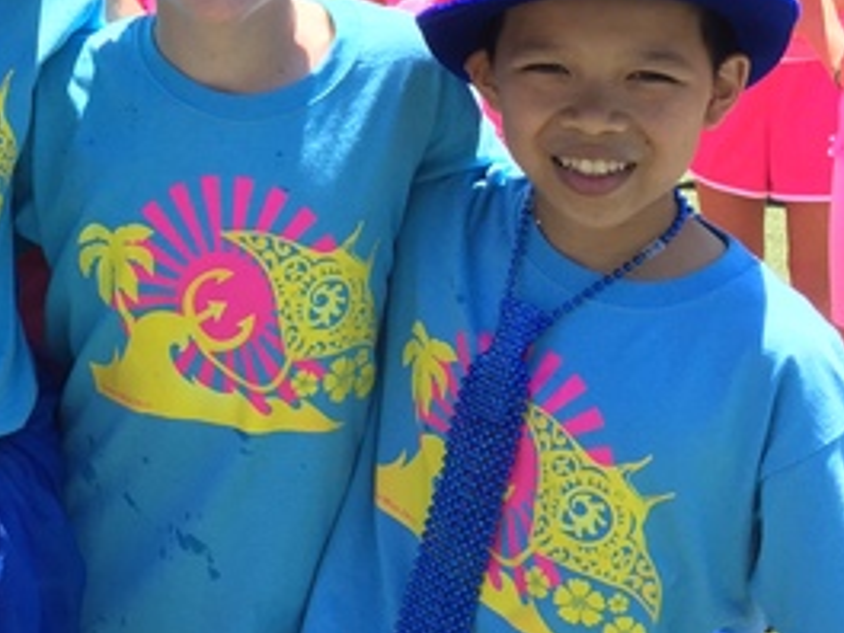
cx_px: -35
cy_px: -86
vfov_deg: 17.9
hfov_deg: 23.5
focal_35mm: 79
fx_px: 1926
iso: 32
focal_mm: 4.15
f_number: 2.2
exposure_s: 1/534
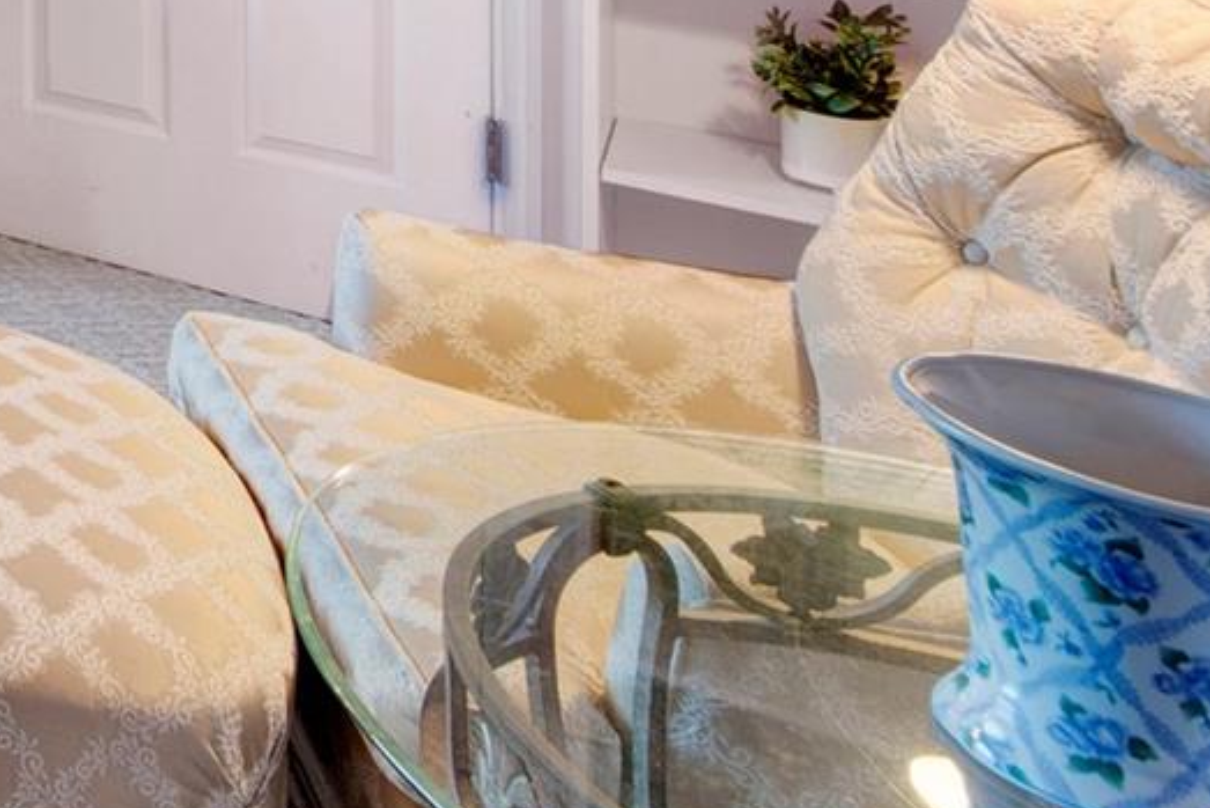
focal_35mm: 47
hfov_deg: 23.5
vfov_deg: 23.2
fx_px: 1580
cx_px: -900
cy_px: -395
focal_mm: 8
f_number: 8
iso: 100
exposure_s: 1/2
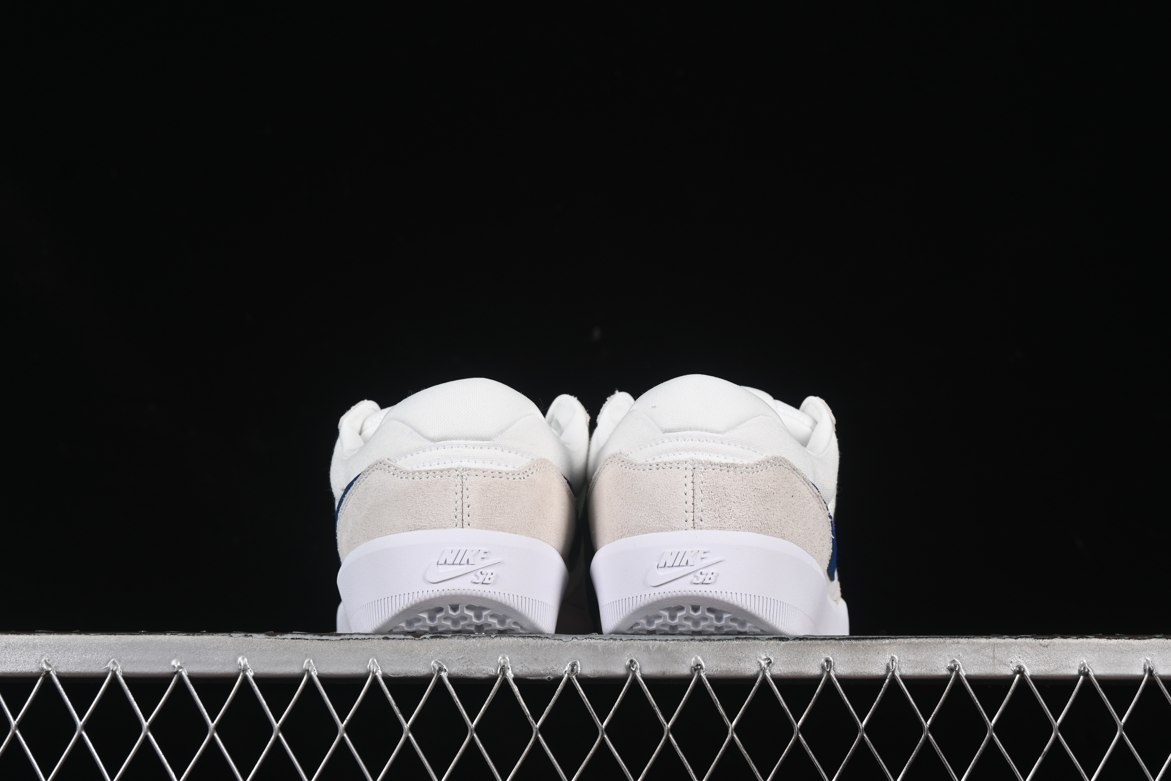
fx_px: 2439
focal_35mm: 75
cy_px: 390
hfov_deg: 27.0
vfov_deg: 18.2
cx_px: 586
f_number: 8
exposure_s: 1/80
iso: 160
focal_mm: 50
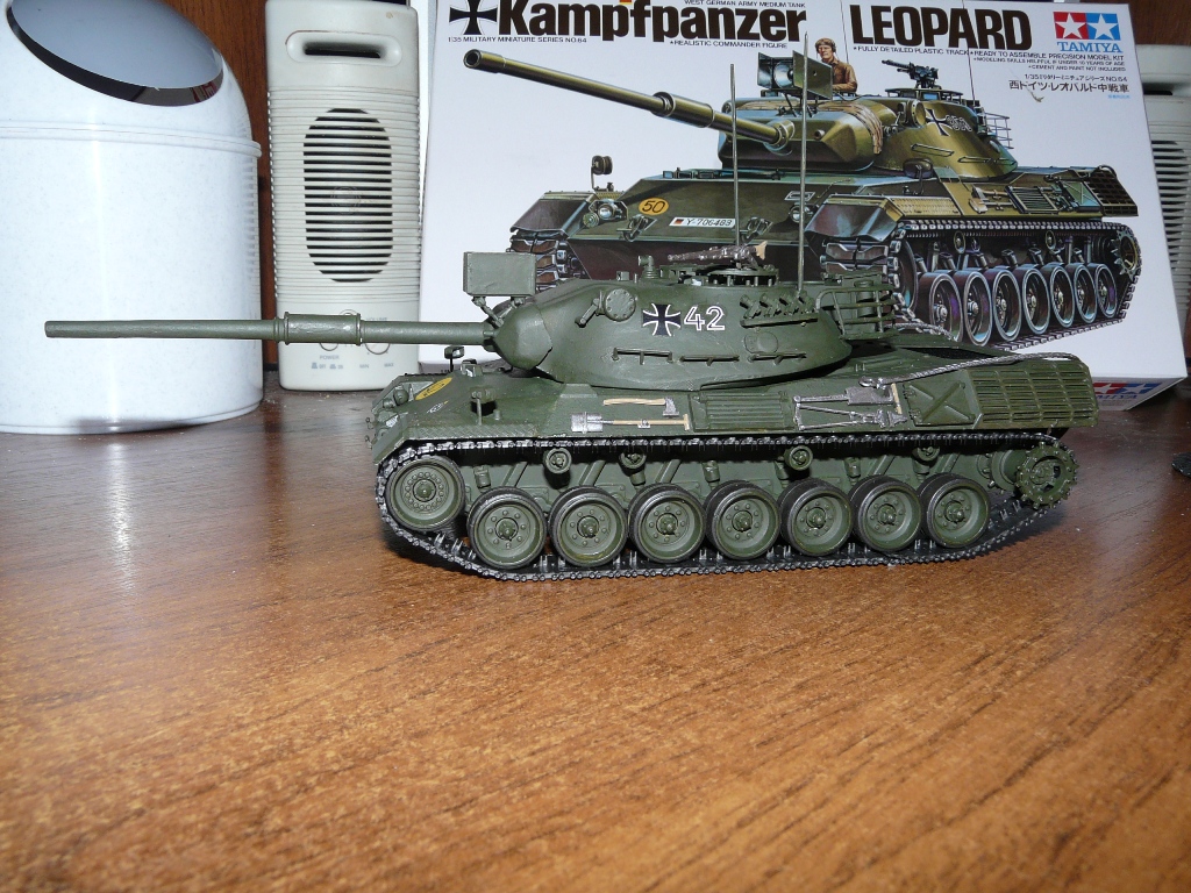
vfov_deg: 46.8
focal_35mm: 30
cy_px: 446
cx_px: 596
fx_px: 1032
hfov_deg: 60.0
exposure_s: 1/30
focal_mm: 4.6
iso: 100
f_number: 4
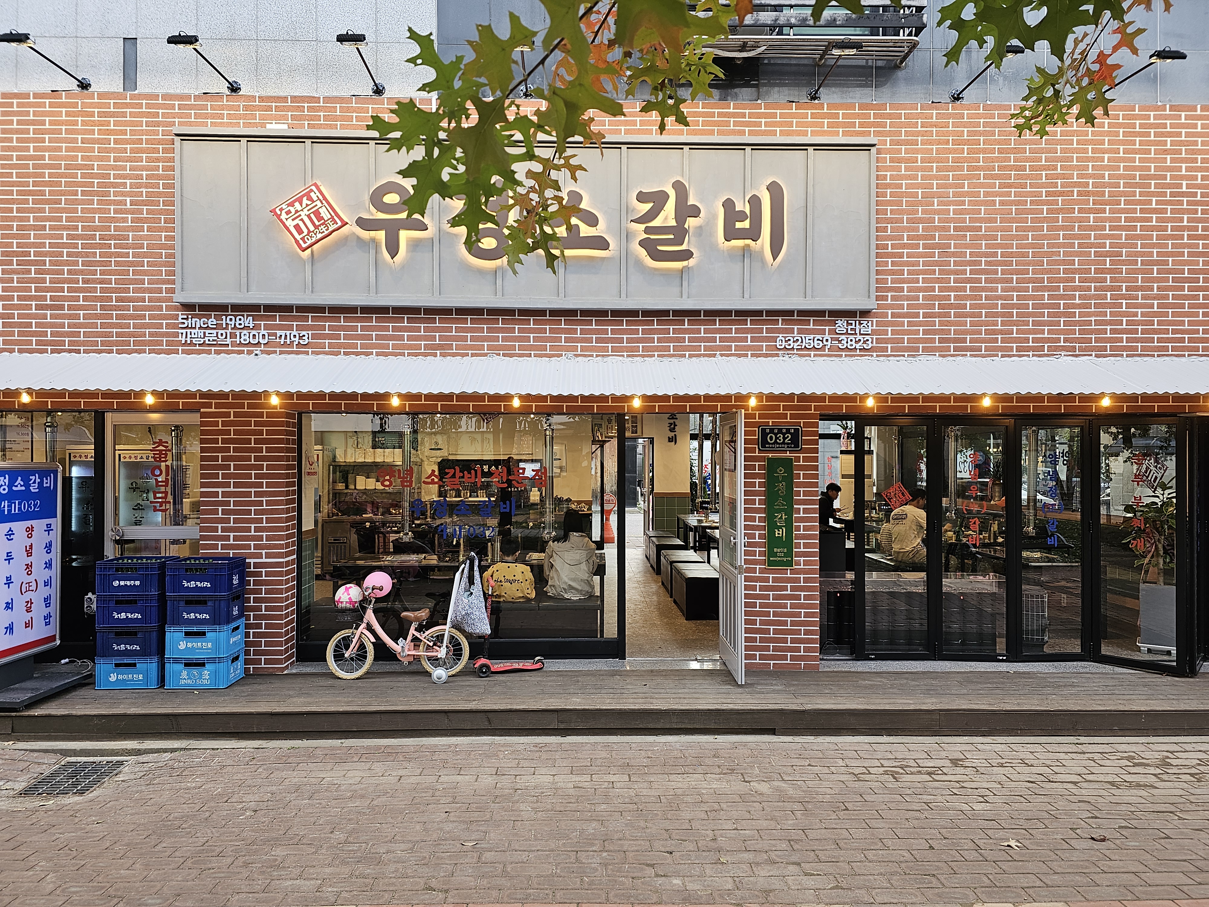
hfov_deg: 73.9
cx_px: 604
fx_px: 803
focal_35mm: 23
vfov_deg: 58.9
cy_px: 454
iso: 80
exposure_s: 1/120
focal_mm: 6.3
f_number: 1.7
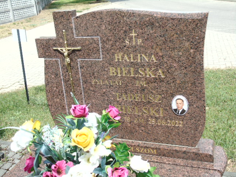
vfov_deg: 36.0
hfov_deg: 46.8
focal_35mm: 40
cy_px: 88
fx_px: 273
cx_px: 118
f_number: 3.9
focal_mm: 7.1
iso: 80
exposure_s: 1/400
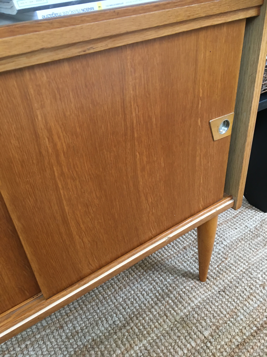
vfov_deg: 61.7
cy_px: 178
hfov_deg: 48.2
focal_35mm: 29
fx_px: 298
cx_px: 134
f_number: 2.2
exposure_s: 1/33
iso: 160
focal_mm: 4.15
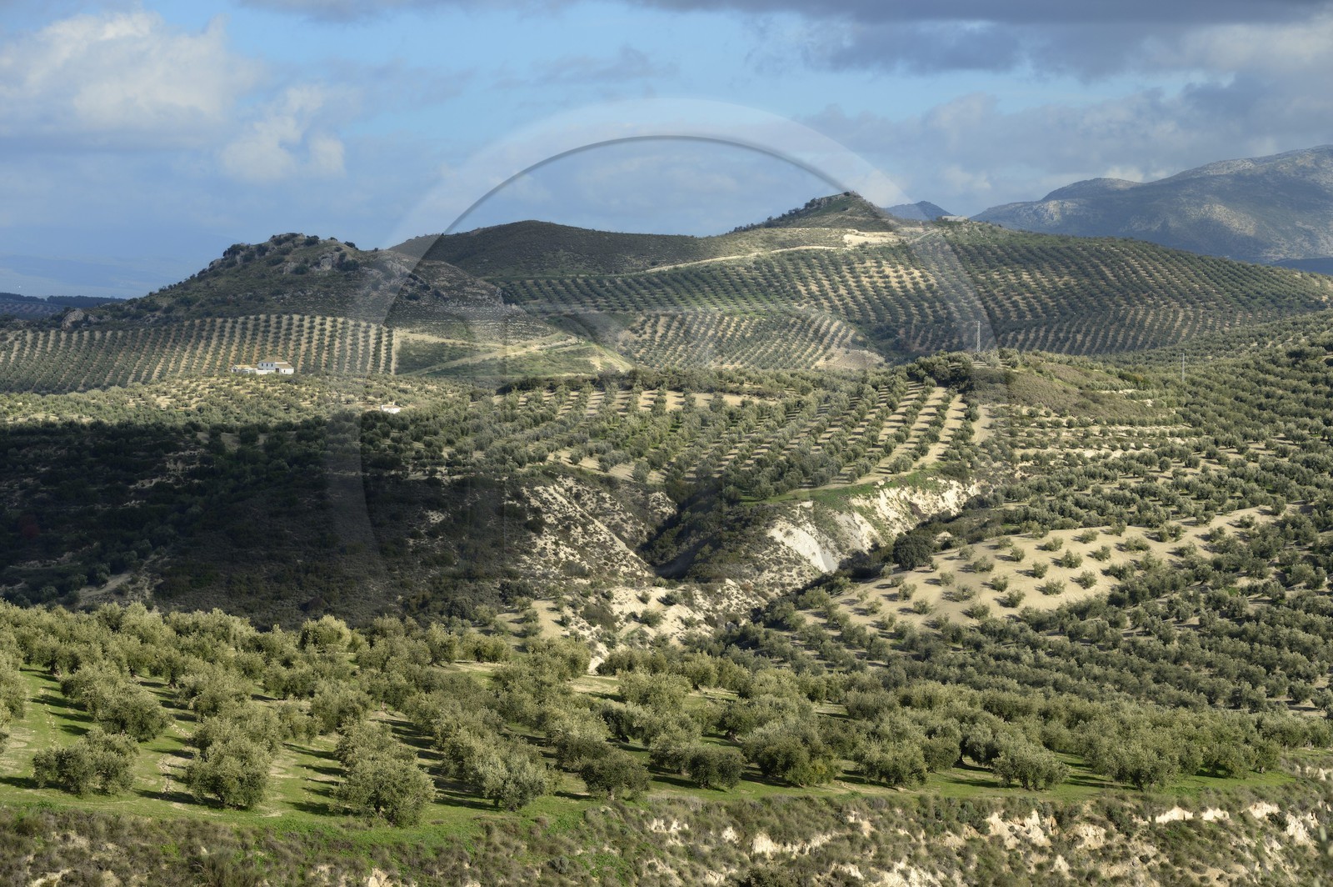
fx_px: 4810
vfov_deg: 10.5
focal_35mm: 130
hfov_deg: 15.8
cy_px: 444
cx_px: 666
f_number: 9
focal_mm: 130
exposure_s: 1/320
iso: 200
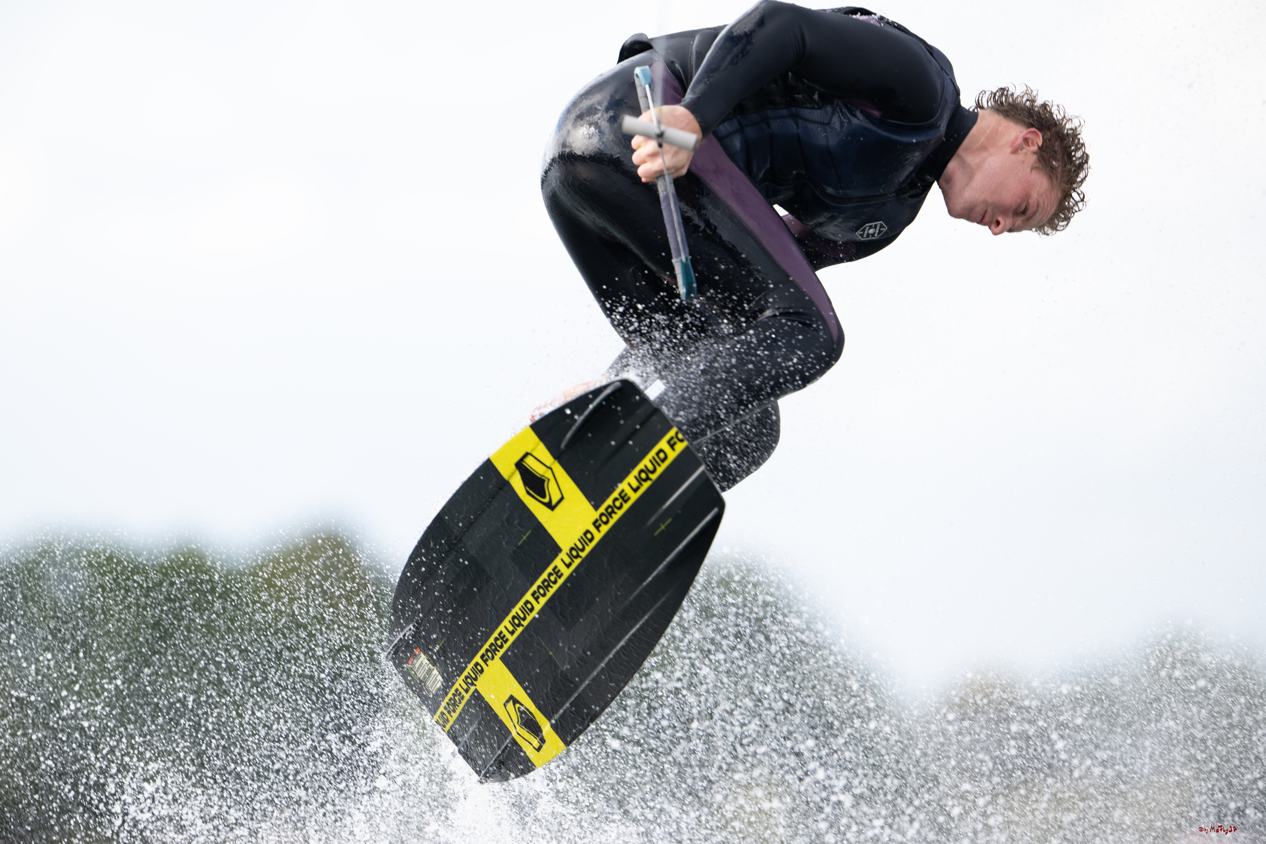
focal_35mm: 400
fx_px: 14066
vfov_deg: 3.4
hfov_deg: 5.2
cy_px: 422
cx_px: 633
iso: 500
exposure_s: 1/2000
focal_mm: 400
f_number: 4
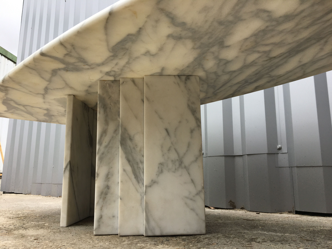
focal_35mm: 29
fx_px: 278
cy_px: 124
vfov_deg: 48.2
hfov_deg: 61.7
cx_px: 166
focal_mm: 4.15
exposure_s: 1/432
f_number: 2.2
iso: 25
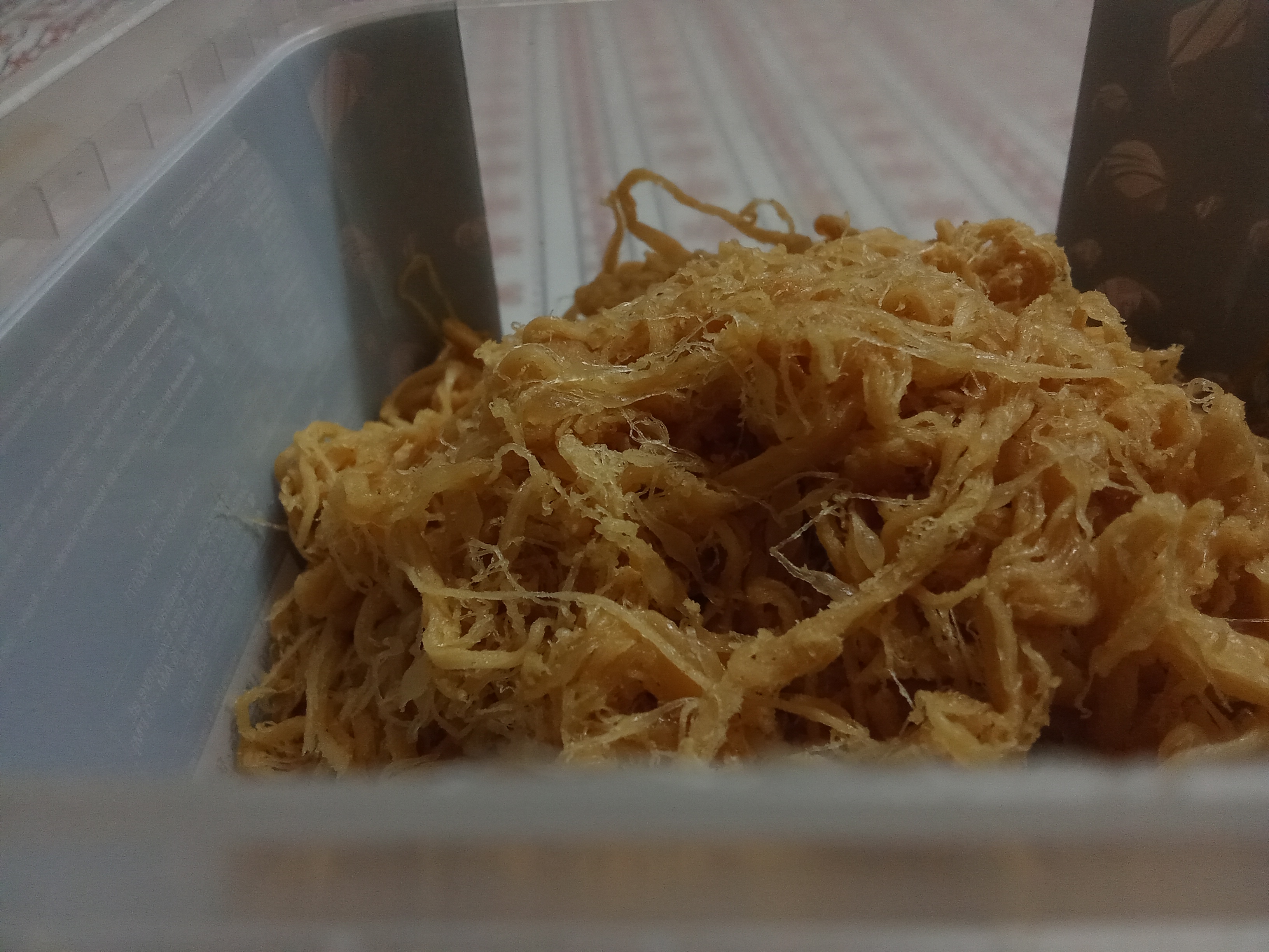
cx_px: 634
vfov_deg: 49.7
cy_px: 476
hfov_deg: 63.4
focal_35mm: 28
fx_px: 1026
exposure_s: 1/33.3
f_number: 2
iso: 250
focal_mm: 2.78
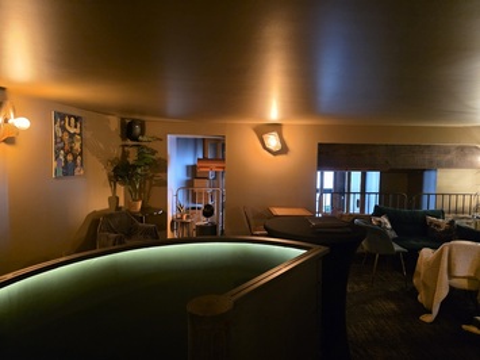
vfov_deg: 58.9
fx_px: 319
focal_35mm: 23
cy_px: 180
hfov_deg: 73.9
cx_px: 240
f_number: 1.7
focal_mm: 6.3
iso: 1250
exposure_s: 1/100
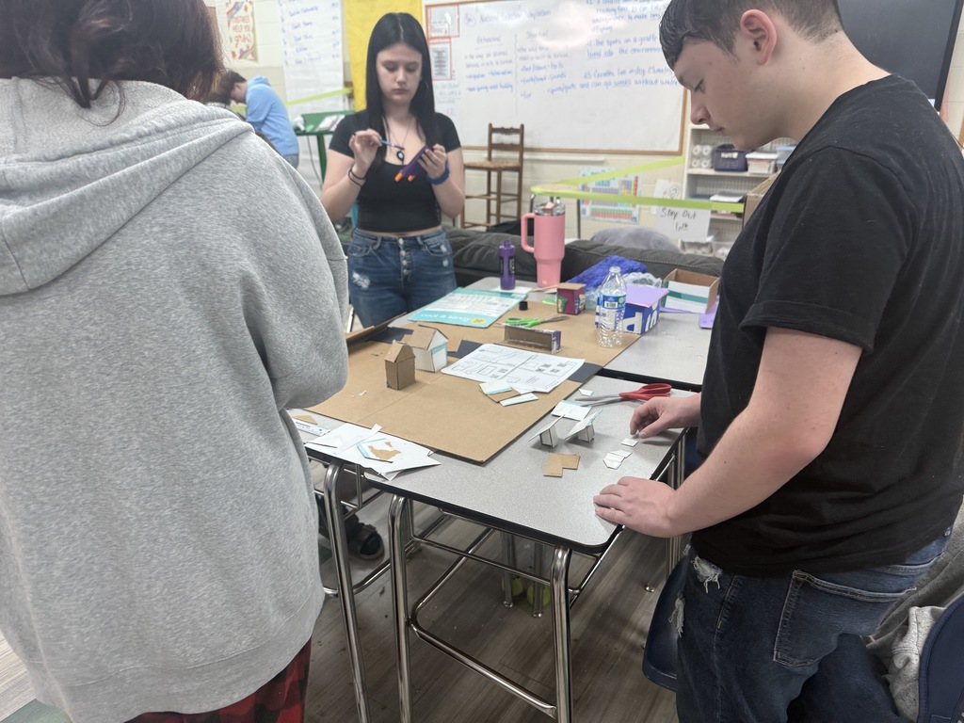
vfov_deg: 56.8
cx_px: 482
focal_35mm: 24
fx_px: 668
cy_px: 362
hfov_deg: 71.6
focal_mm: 6.76
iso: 160
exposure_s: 1/60
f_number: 1.78
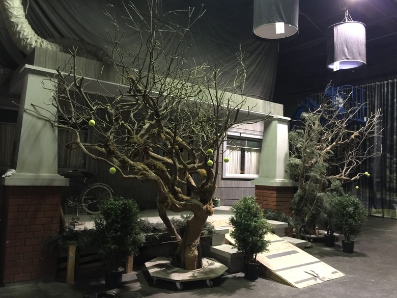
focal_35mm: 29
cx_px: 198
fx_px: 333
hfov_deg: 61.7
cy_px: 149
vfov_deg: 48.2
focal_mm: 4.15
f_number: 2.2
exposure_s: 1/4
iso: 80
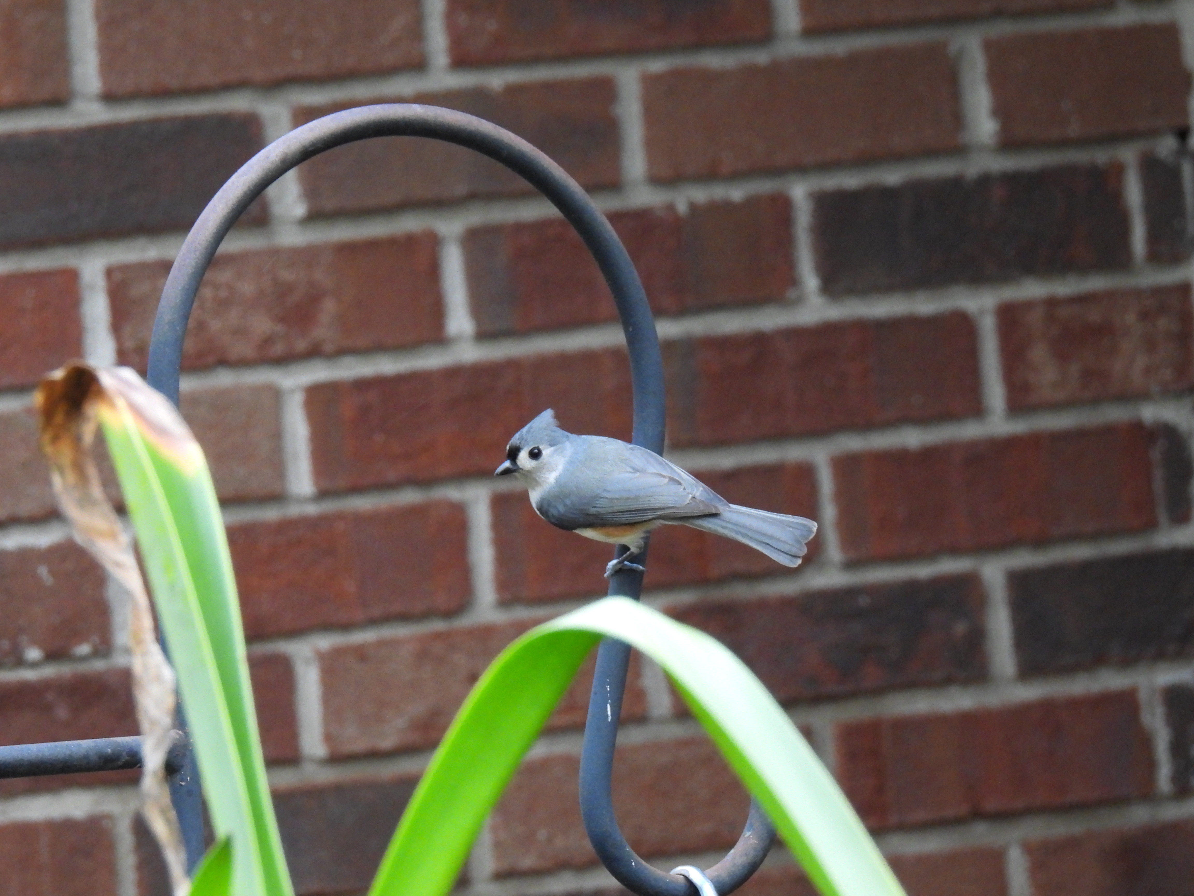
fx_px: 22420
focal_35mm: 650
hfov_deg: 3.1
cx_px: 597
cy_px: 448
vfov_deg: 2.3
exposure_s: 1/50
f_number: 5.6
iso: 800
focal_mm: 116
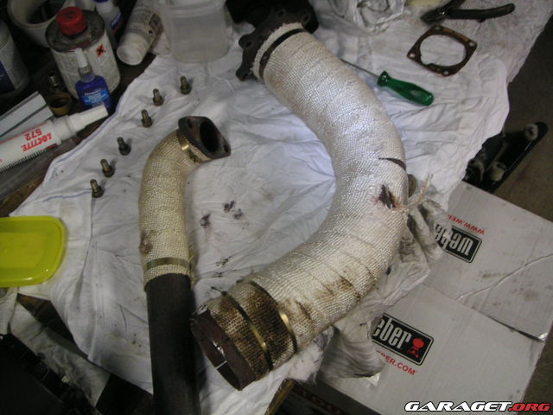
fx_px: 607
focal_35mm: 38
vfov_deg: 37.7
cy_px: 208
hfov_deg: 49.0
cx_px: 276
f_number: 2.8
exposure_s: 1/20
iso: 100
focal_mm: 6
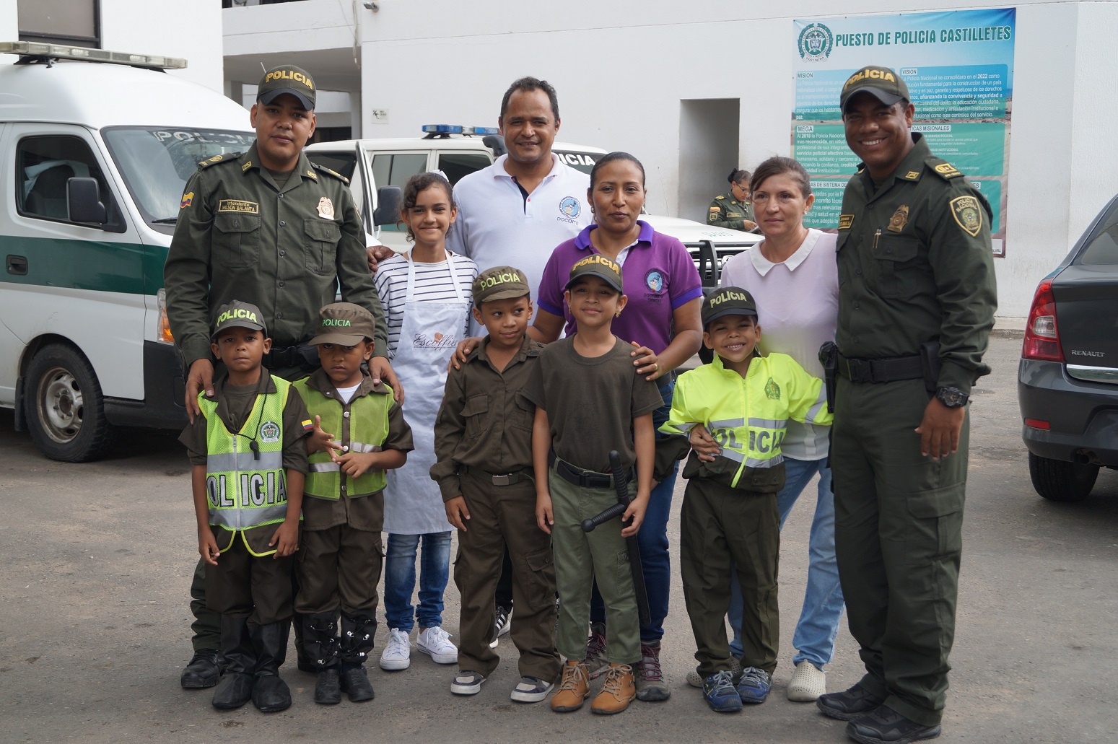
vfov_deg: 29.8
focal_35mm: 45
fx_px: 1397
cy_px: 372
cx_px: 559
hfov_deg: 43.6
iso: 100
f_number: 5
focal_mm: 30
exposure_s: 1/320
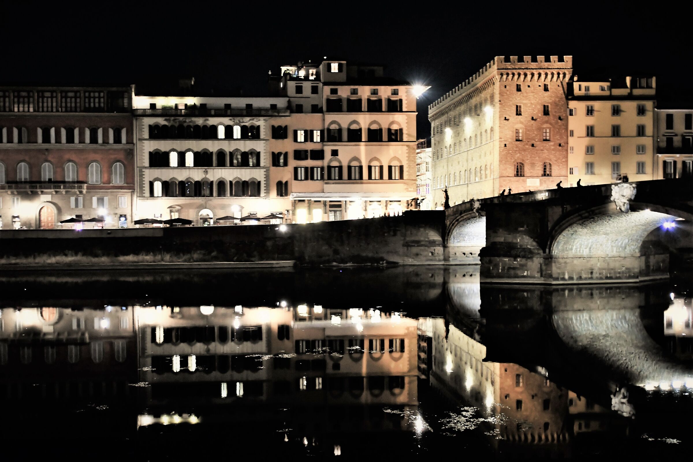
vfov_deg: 40.0
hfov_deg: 57.2
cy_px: 231
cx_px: 346
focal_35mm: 33
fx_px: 635
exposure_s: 1/2
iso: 1600
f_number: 4.5
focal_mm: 22
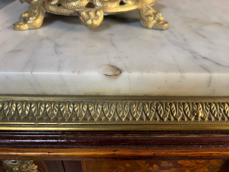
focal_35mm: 26
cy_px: 86
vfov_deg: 53.1
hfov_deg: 67.3
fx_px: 172
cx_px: 114
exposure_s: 1/50
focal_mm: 5.1
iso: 100
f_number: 1.6
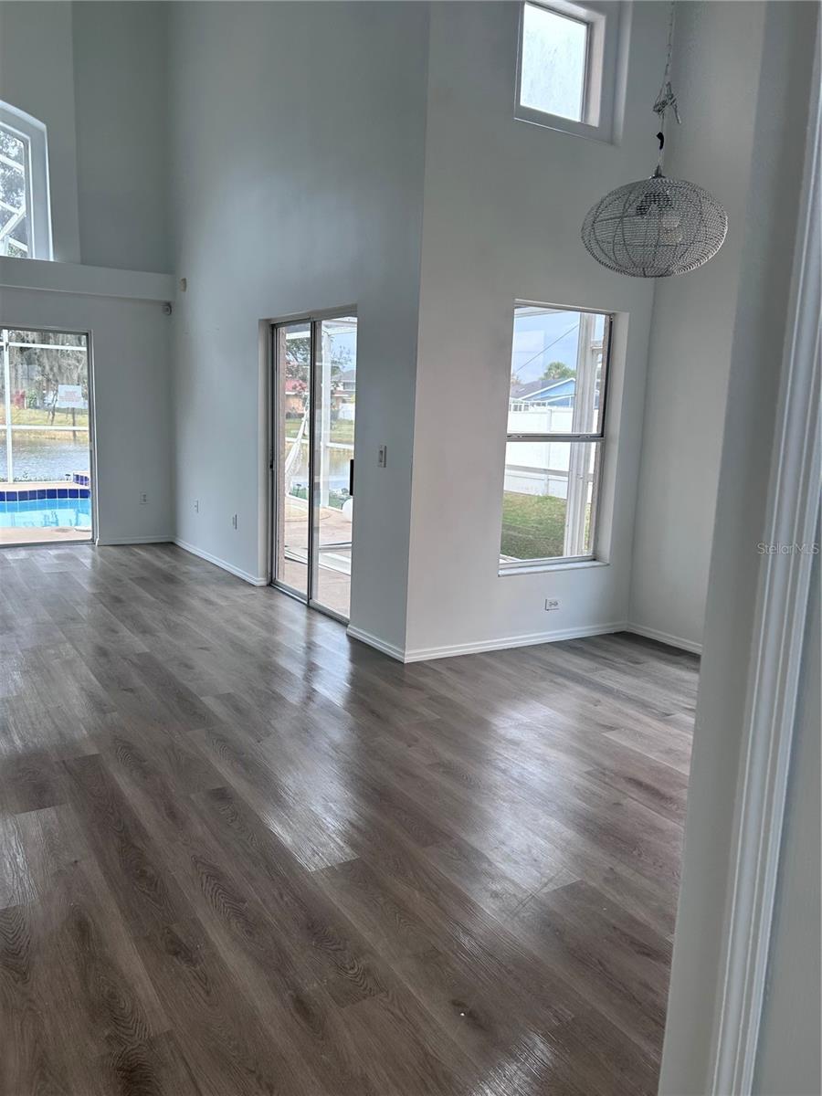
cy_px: 548
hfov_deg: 53.1
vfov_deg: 67.3
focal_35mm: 26
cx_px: 411
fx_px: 823
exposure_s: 1/434
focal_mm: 5.7
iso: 50
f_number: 1.5
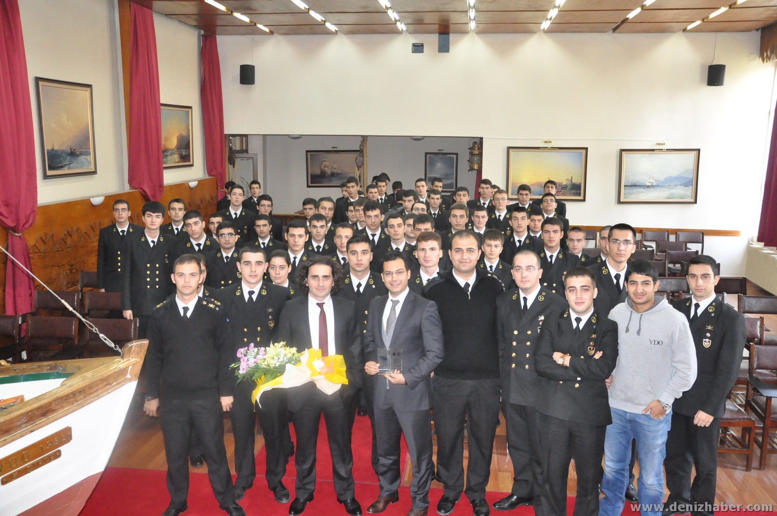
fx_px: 711
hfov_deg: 57.3
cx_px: 388
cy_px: 258
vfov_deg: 39.9
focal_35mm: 33
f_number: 5.6
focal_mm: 22
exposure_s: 1/60
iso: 3200
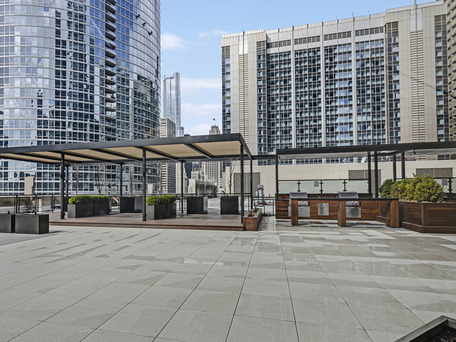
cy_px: 170
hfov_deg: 85.7
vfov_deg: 69.9
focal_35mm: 19
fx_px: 245
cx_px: 204
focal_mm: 11
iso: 200
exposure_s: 1/200
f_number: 8
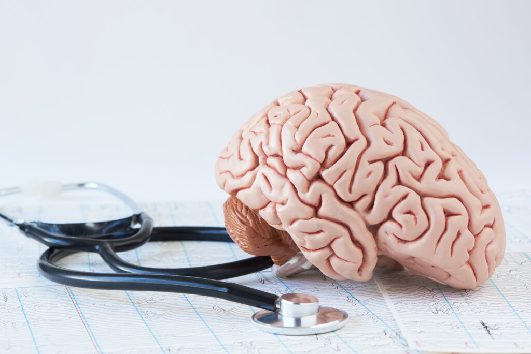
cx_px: 266
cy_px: 177
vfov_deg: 13.1
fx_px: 1550
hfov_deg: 19.4
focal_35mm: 105
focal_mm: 105
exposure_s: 1/8
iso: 200
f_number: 14
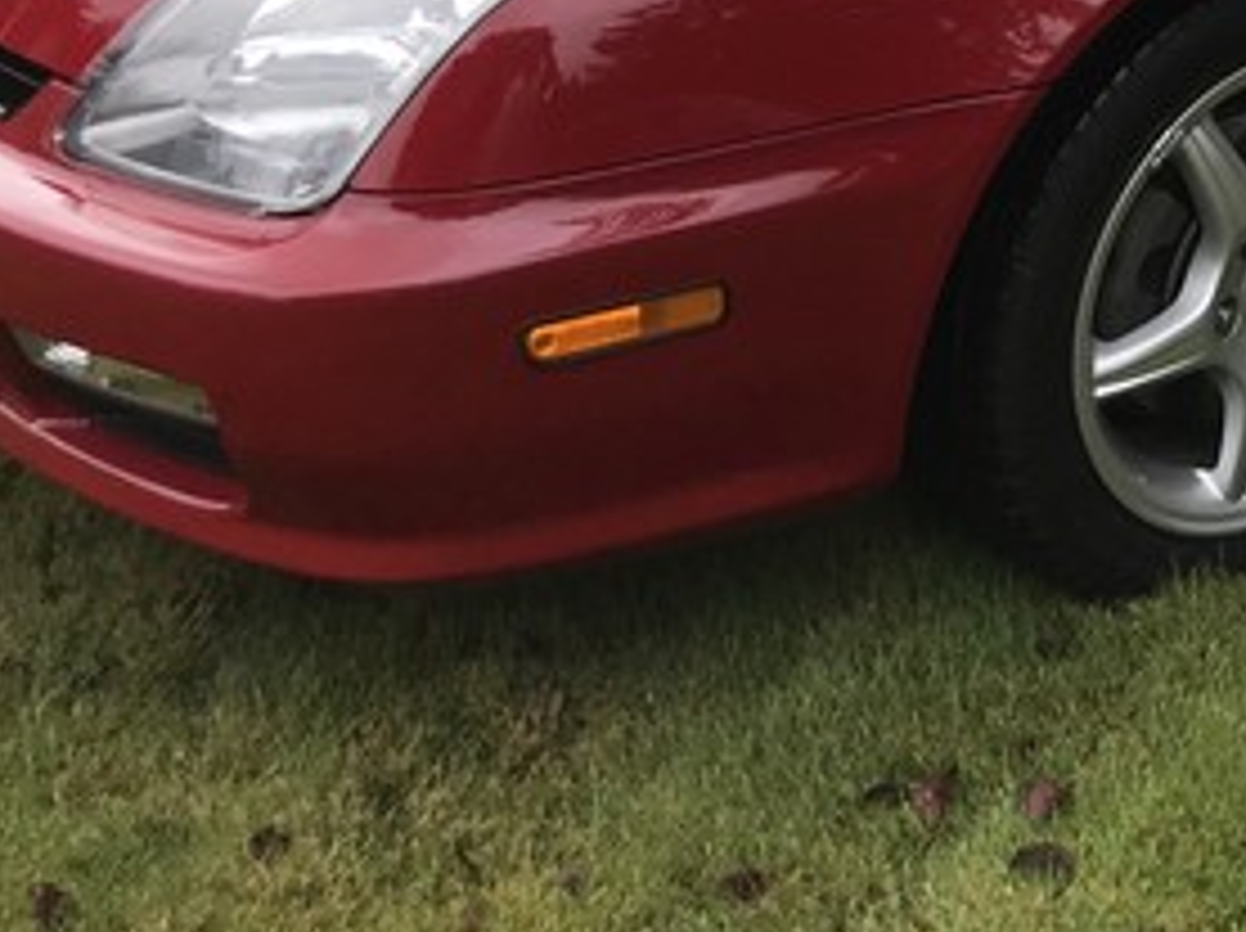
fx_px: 2912
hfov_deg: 22.7
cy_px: -284
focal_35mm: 81
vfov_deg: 17.1
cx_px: 1399
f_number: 1.8
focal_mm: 3.99
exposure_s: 1/486
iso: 20
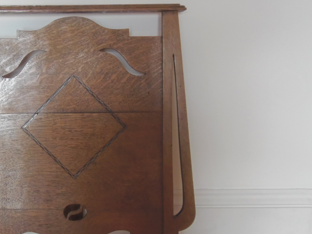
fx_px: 631
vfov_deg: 21.0
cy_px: 134
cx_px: 69
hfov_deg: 27.3
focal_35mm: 70
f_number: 3.6
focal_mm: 7.8
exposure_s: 1/30
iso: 200
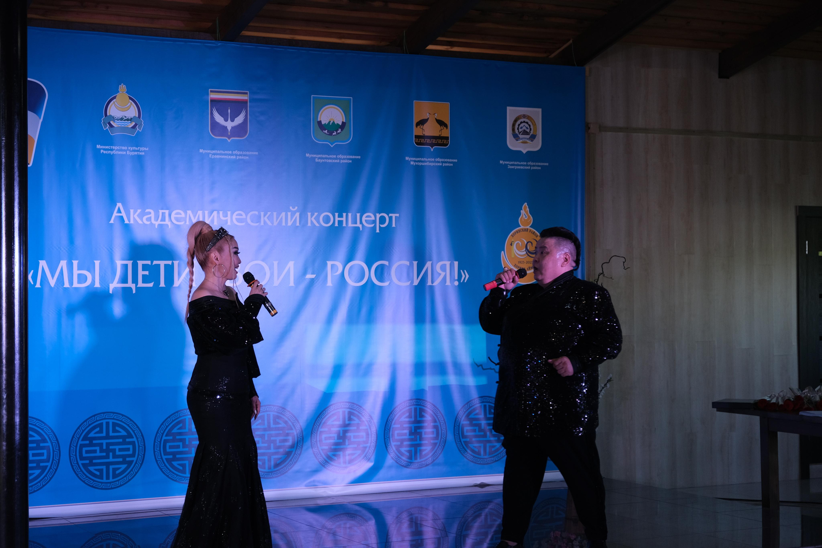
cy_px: 274
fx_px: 1461
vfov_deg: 21.2
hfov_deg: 31.4
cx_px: 411
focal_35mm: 64
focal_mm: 42.5
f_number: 4
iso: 400
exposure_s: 1/125
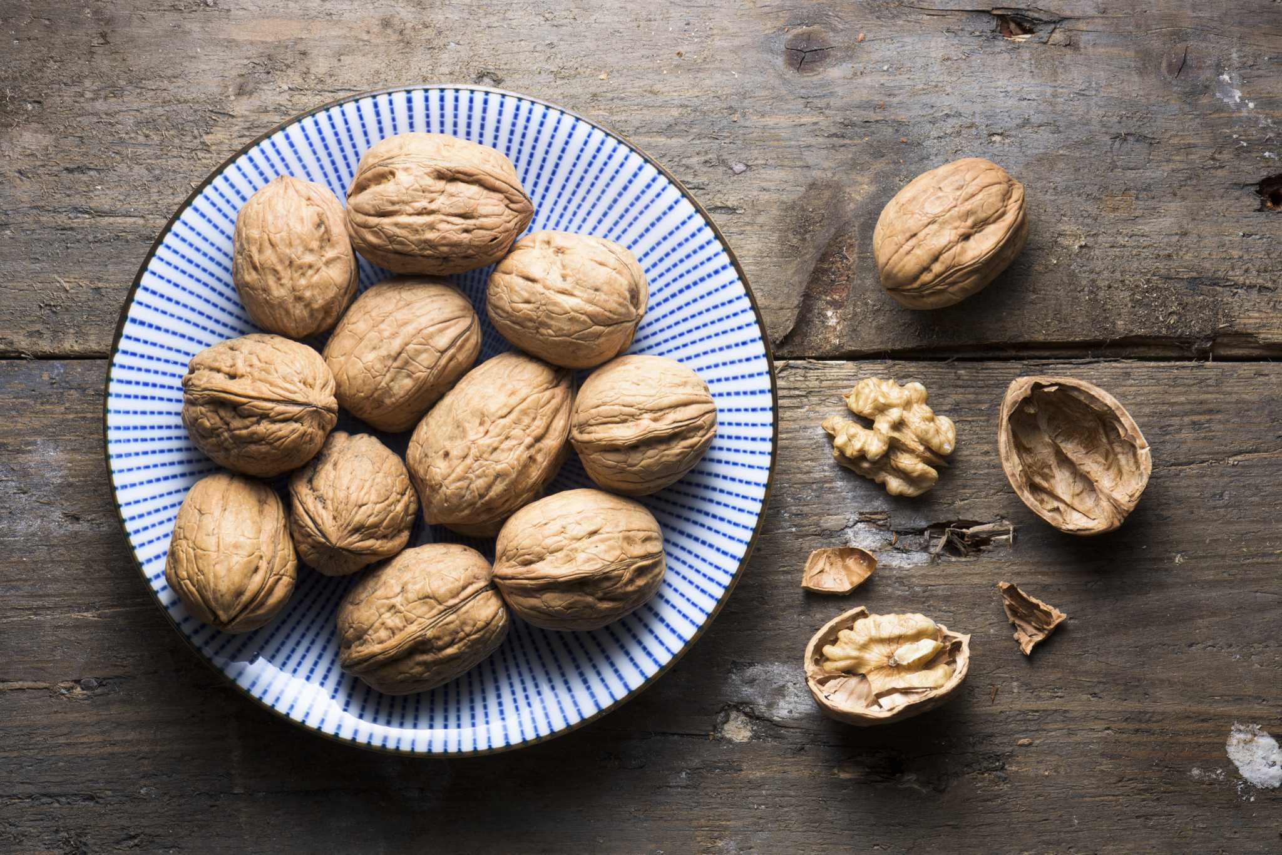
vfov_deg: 13.0
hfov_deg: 19.5
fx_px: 3739
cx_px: 641
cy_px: 428
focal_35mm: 105
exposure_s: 1/60
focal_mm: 105
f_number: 11
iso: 100
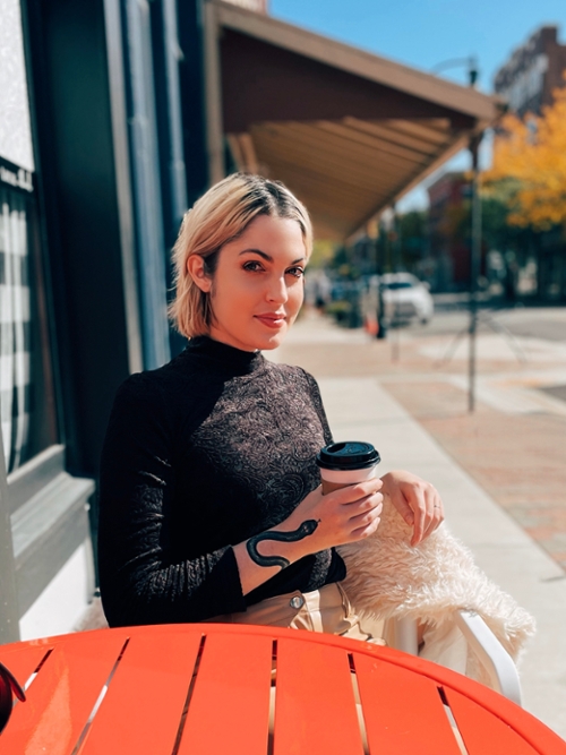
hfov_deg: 53.0
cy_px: 378
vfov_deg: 67.3
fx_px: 567
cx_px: 283
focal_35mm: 26
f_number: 1.6
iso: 50
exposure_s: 1/3205
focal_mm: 4.2
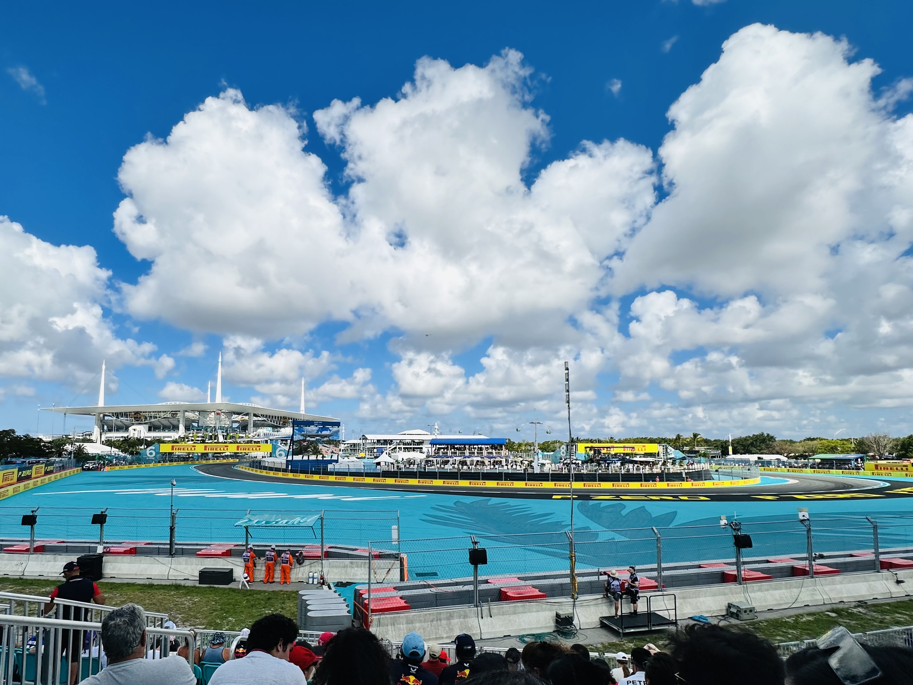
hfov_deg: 87.2
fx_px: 475
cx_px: 394
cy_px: 402
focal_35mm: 18
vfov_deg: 71.0
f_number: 2.2
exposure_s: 1/4651
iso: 50
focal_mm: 2.22
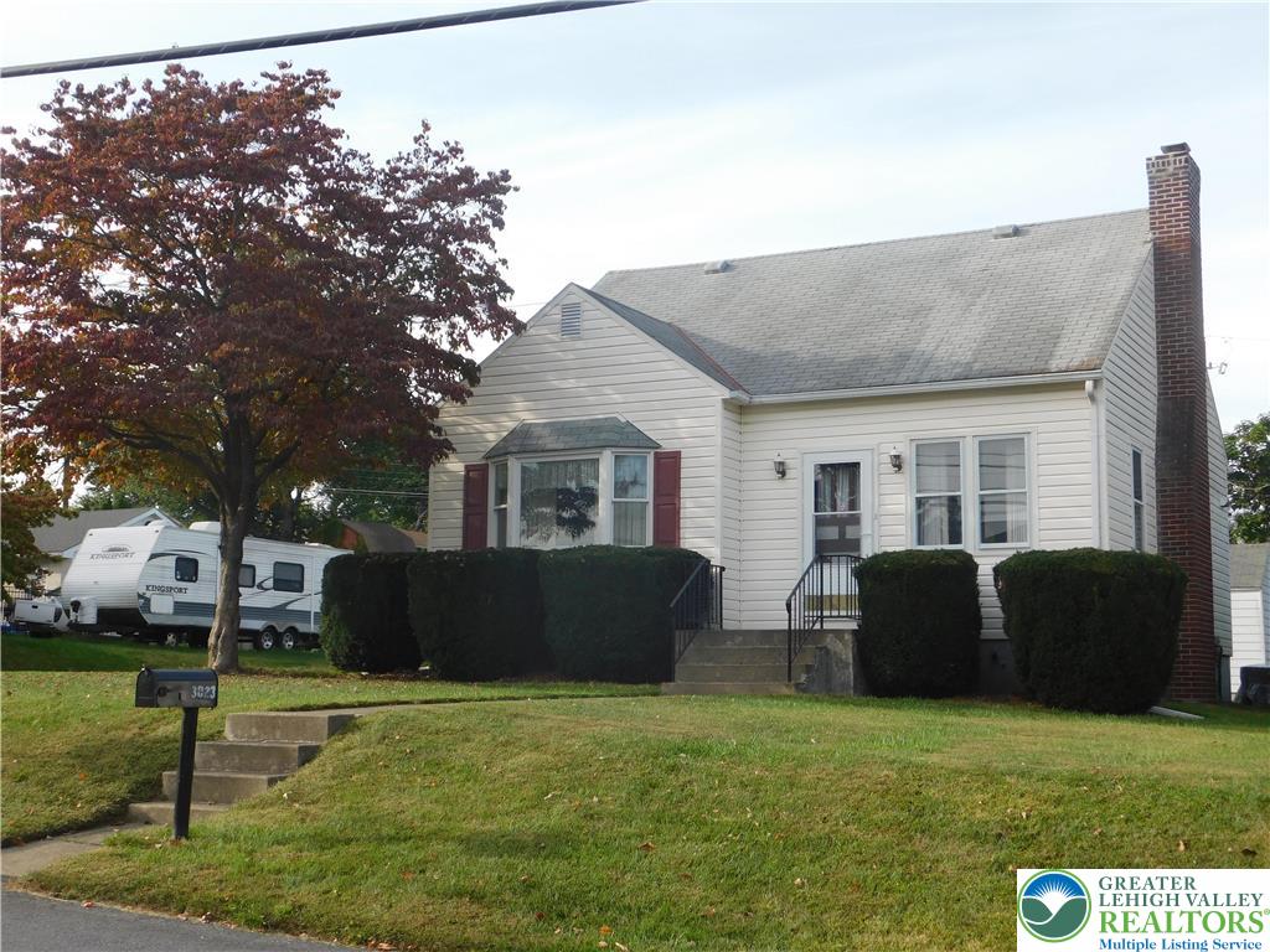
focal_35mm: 45
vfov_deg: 32.2
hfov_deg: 42.1
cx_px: 635
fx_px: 1651
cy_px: 476
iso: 125
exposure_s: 1/500
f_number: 3.7
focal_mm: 8
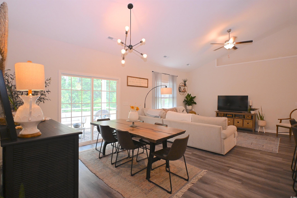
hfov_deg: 90.0
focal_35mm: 18
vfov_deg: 67.4
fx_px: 148
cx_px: 148
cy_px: 99
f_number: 3.5
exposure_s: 1/125
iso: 1250
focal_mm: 12
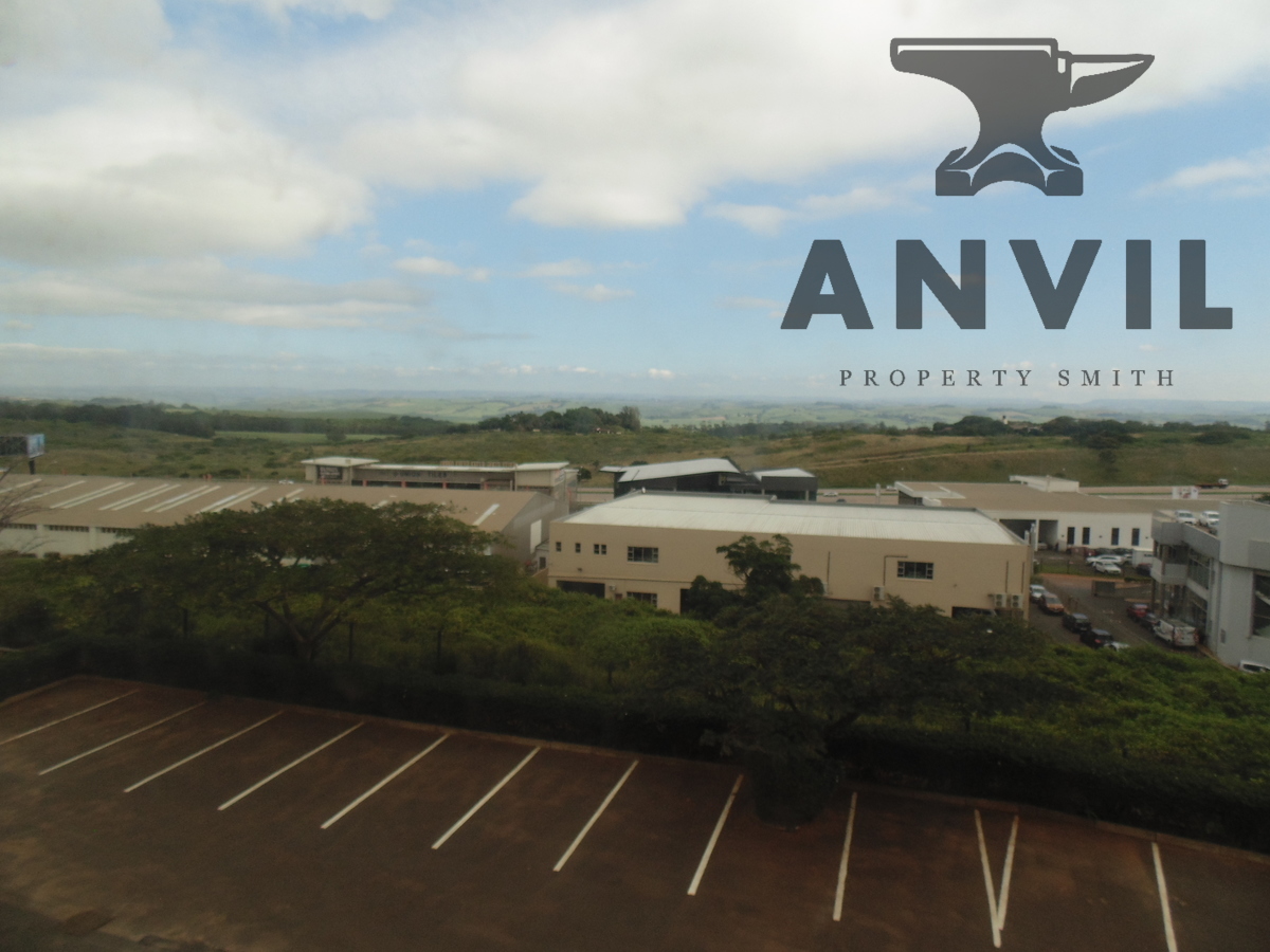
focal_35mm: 22
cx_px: 635
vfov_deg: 61.1
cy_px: 476
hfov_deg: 76.4
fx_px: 807
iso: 80
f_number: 3.1
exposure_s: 1/800
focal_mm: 4
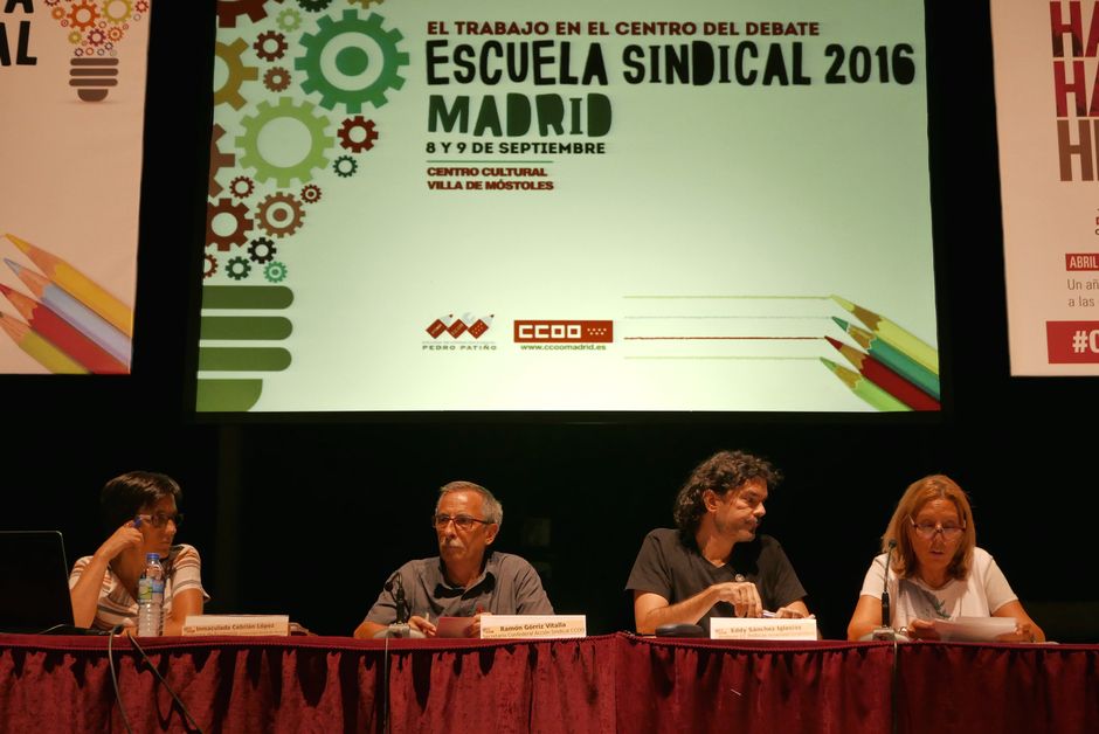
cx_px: 550
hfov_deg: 34.5
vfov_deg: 23.4
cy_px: 367
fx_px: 1772
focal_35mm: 58
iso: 800
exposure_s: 1/200
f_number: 2.8
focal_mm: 26.3
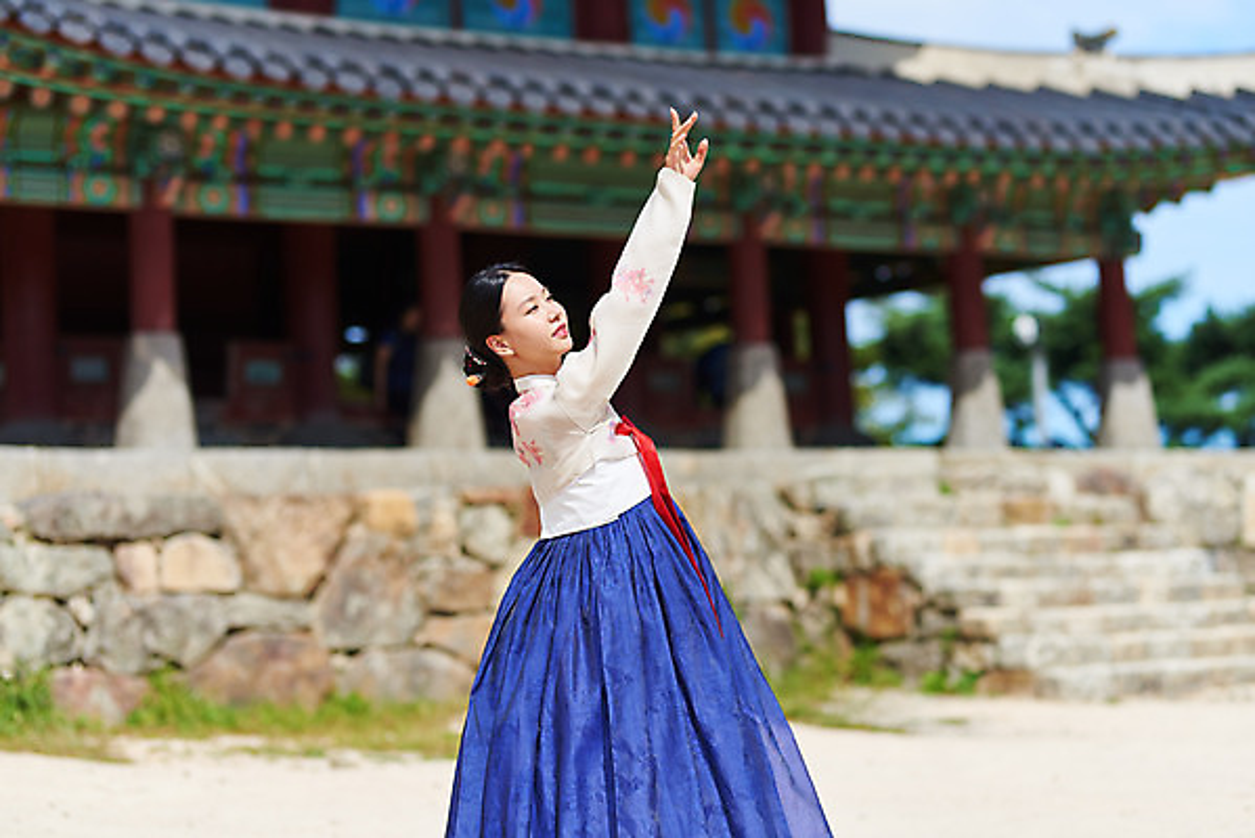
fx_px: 2964
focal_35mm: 85
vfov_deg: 16.1
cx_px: 628
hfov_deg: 23.9
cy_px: 419
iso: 100
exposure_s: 1/4000
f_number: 2
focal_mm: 85
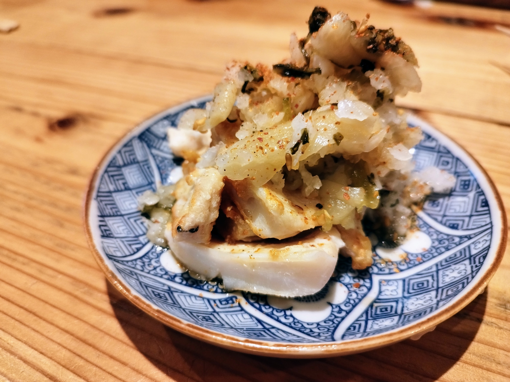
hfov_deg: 71.6
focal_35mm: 24
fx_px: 354
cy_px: 191
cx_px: 255
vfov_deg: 56.8
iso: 1120
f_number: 1.89
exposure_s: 1/30
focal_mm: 5.89
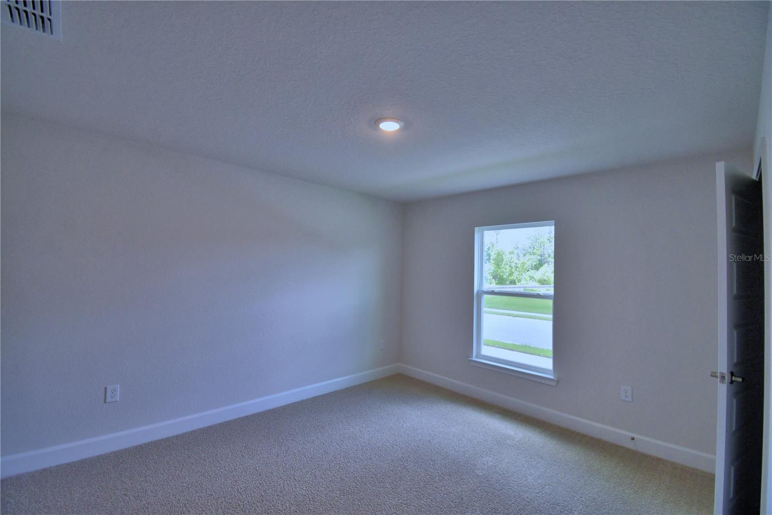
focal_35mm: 15
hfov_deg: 100.4
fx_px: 322
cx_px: 386
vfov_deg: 77.3
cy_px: 258
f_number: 4.5
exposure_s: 1/125
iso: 320
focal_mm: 10
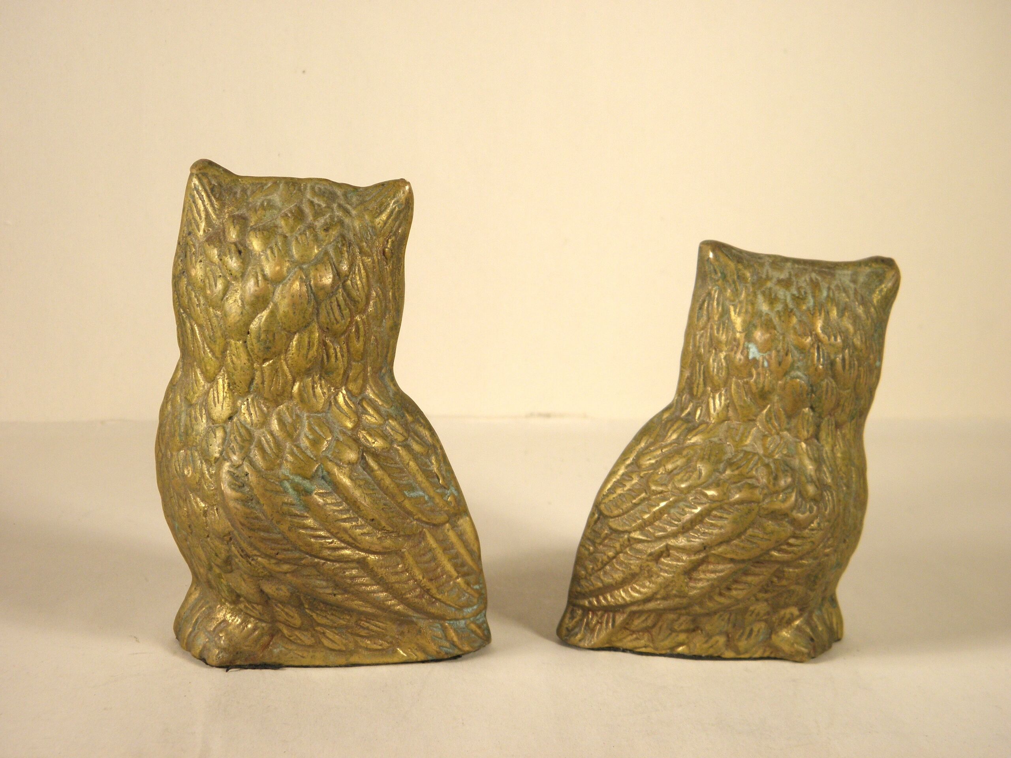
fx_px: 1577
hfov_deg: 35.5
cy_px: 379
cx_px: 506
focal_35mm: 54
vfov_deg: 27.0
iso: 100
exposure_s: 1/80
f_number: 4.1
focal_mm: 9.7
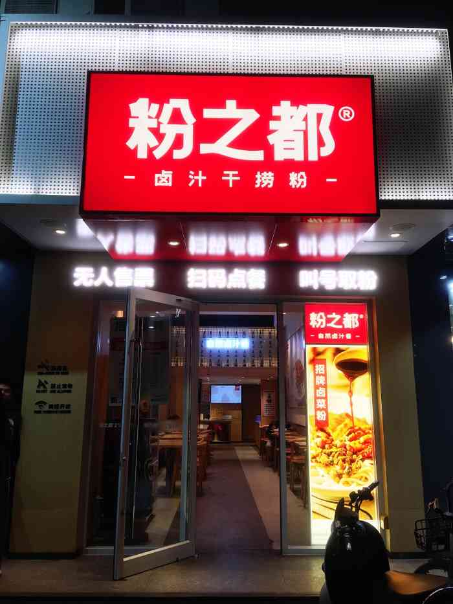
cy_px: 302
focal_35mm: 29
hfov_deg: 48.2
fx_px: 506
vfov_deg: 61.7
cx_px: 226
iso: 32
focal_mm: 4.15
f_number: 2.2
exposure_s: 1/100
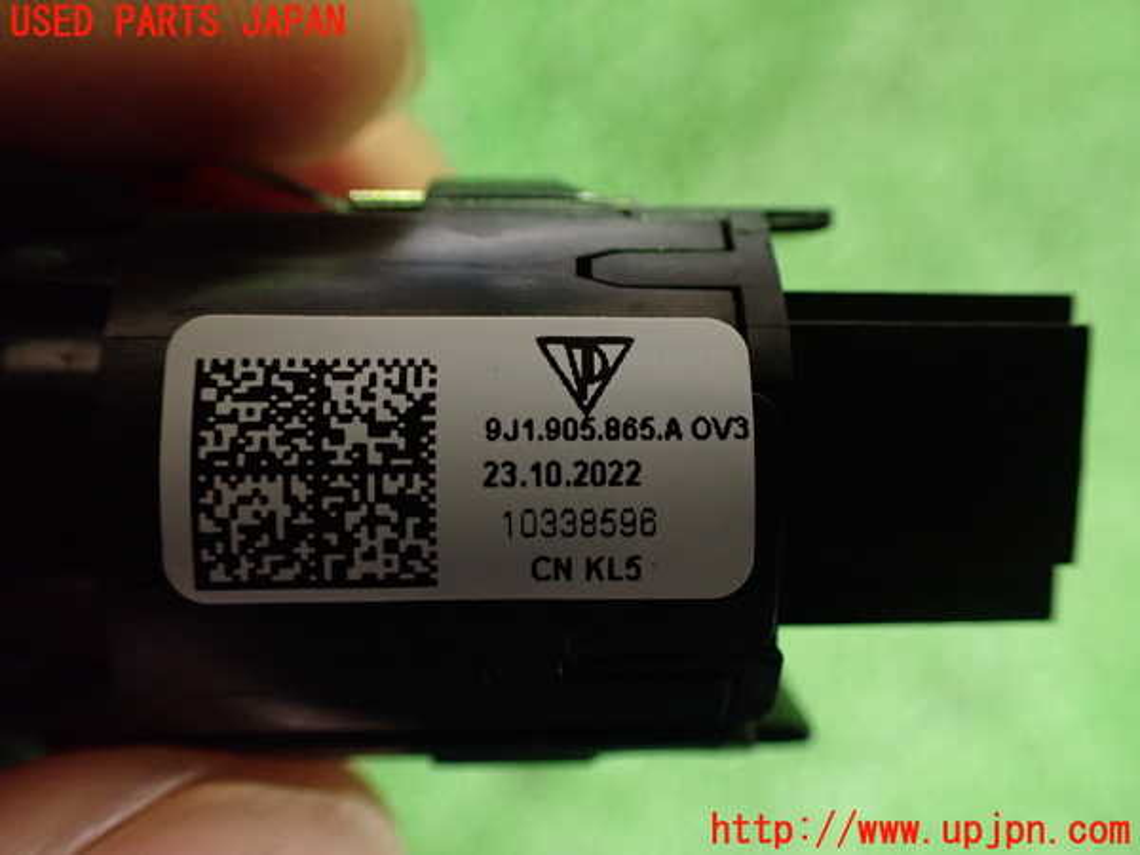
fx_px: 988
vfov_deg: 46.8
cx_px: 570
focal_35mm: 30
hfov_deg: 60.0
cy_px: 428
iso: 800
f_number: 2.3
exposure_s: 1/50
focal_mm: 5.4
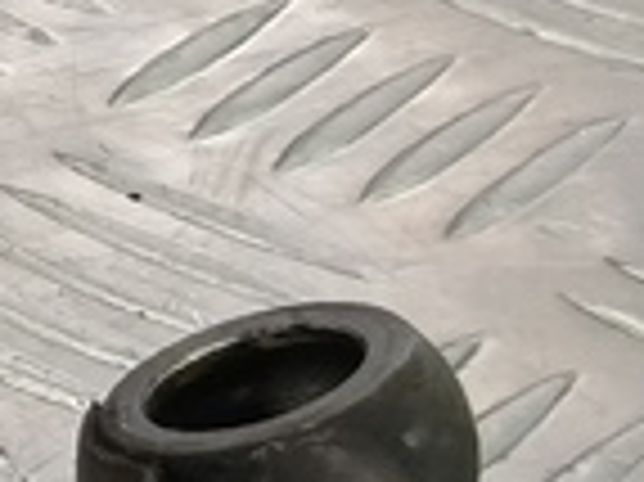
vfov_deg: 7.6
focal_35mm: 194
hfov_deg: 8.6
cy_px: 532
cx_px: -1238
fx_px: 3606
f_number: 1.6
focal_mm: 4.11
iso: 113
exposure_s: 1/50
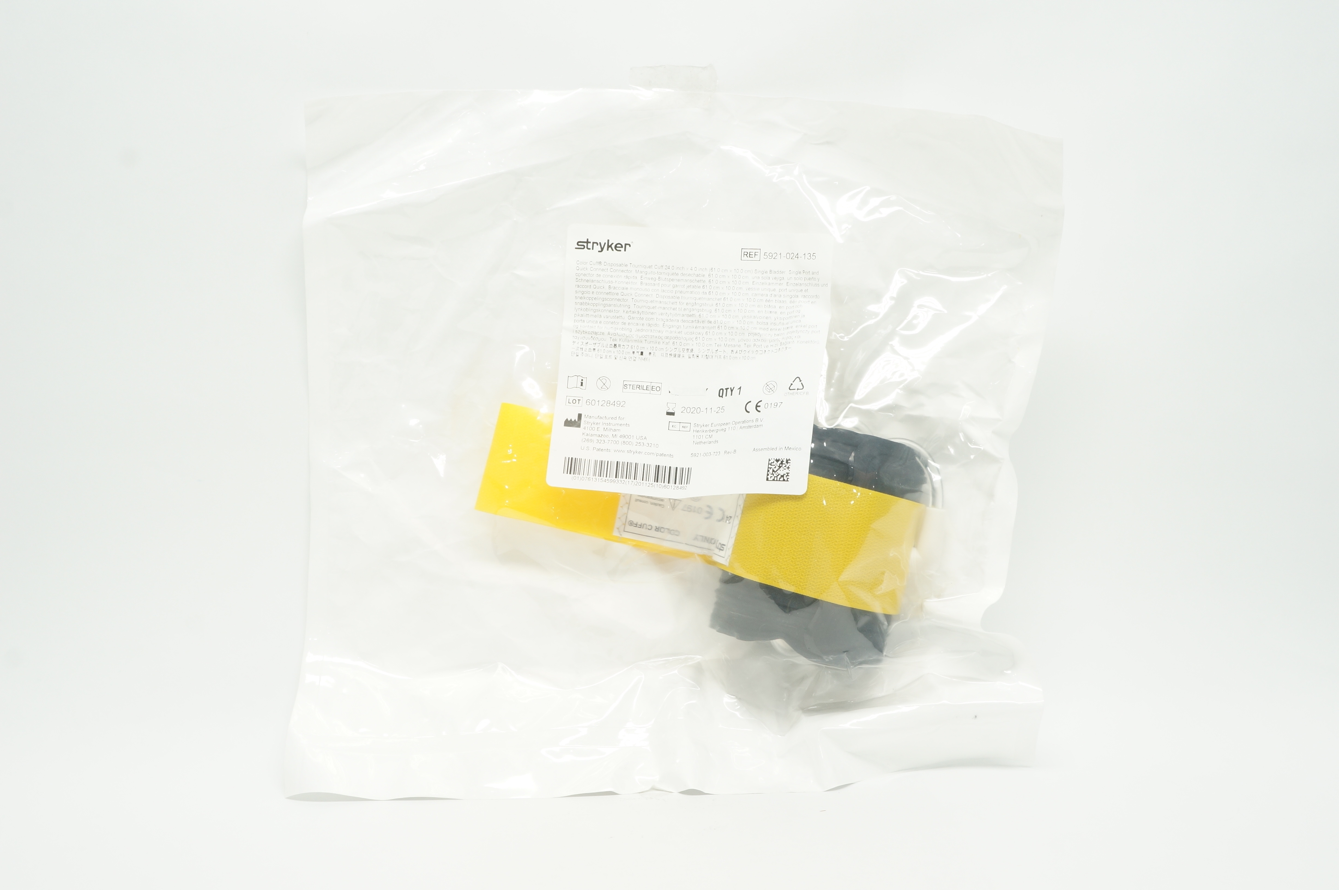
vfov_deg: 36.8
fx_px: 1338
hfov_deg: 53.2
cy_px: 445
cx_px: 670
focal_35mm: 36
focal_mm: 24
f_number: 11
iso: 400
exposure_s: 1/15
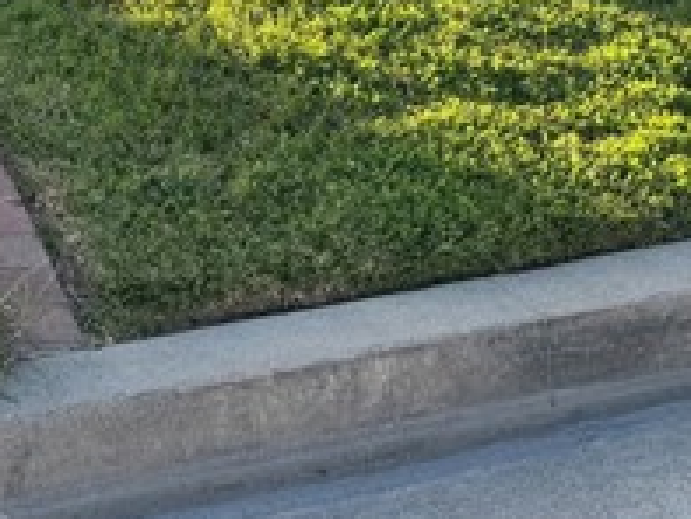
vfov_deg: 17.4
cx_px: -235
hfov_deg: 22.1
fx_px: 1558
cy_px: -214
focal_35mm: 78
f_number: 1.78
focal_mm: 6.76
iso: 80
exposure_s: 1/723
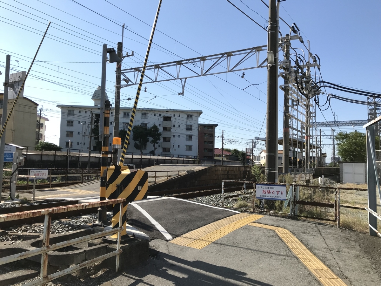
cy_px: 143
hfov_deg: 63.4
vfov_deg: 49.7
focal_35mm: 28
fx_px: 308
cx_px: 190
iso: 20
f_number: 1.8
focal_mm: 3.99
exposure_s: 1/1996
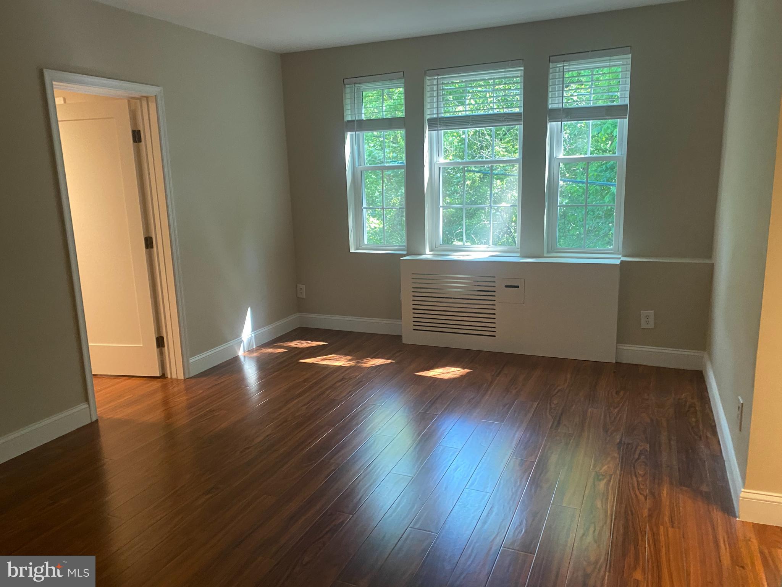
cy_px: 294
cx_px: 391
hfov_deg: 67.3
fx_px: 587
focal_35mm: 26
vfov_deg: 53.1
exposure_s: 1/60
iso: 250
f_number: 1.8
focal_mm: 4.25
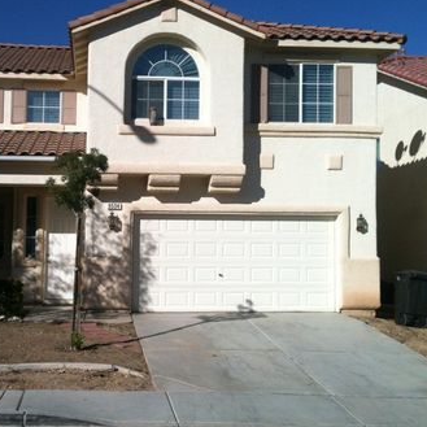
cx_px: 140
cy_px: 214
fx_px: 656
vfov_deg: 36.1
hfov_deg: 35.7
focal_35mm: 47
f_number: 2.8
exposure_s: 1/2655
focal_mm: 3.85
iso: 64
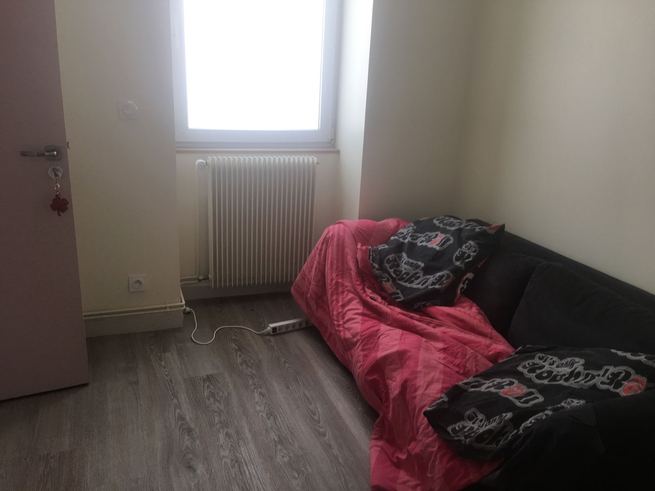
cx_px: 328
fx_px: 549
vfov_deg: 48.2
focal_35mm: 29
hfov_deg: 61.7
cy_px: 246
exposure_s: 1/50
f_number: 2.2
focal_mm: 4.15
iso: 32
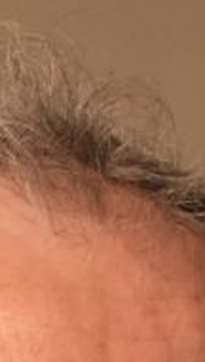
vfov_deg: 11.6
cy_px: 743
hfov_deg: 7.4
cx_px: 114
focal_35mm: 165
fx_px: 1588
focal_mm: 4.15
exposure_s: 1/169
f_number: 2.2
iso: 25
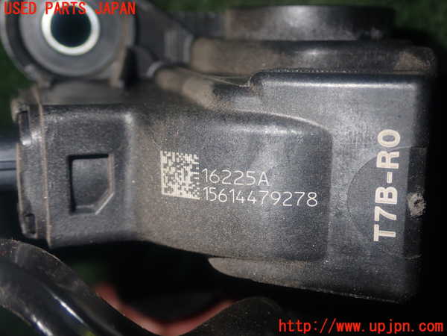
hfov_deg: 40.4
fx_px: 607
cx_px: 224
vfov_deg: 30.9
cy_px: 168
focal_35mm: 47
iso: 200
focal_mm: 8.4
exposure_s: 1/50
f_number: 9
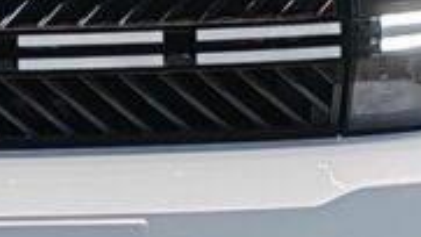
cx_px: -186
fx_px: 2960
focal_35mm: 265
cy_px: 12
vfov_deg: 4.6
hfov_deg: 8.0
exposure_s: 1/200
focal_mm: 5.4
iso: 80
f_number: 1.6
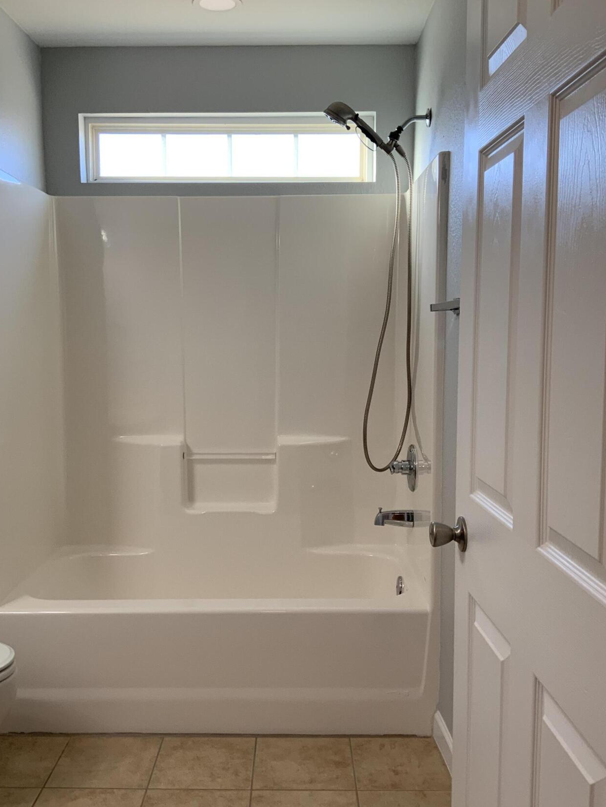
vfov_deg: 52.6
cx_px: 284
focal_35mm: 35
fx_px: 817
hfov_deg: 40.7
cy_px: 407
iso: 32
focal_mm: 3
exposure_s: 1/60
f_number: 1.8
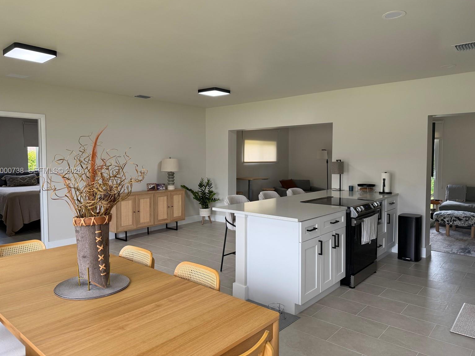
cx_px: 233
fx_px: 343
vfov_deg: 54.9
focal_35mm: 25
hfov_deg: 69.4
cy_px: 171
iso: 125
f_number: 1.78
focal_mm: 6.76
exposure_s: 1/183
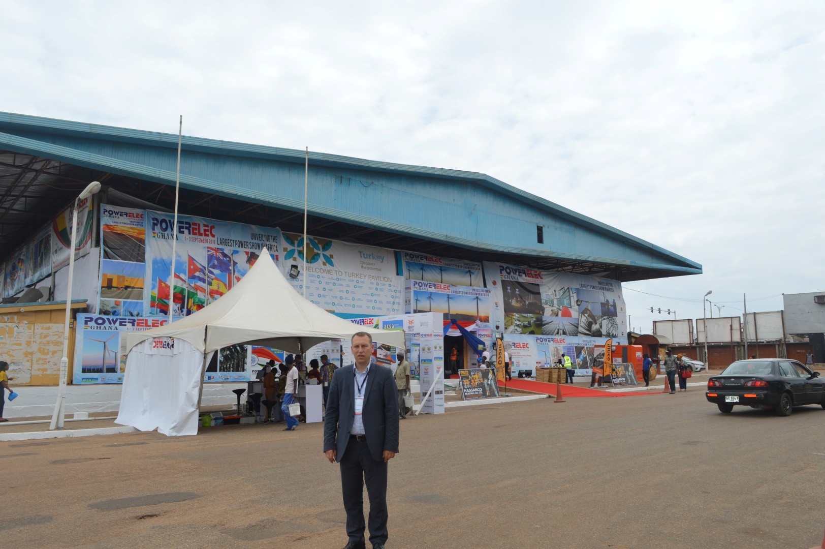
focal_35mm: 27
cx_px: 412
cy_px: 274
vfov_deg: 47.9
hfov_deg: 67.4
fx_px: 618
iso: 100
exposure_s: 1/200
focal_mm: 18
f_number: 9
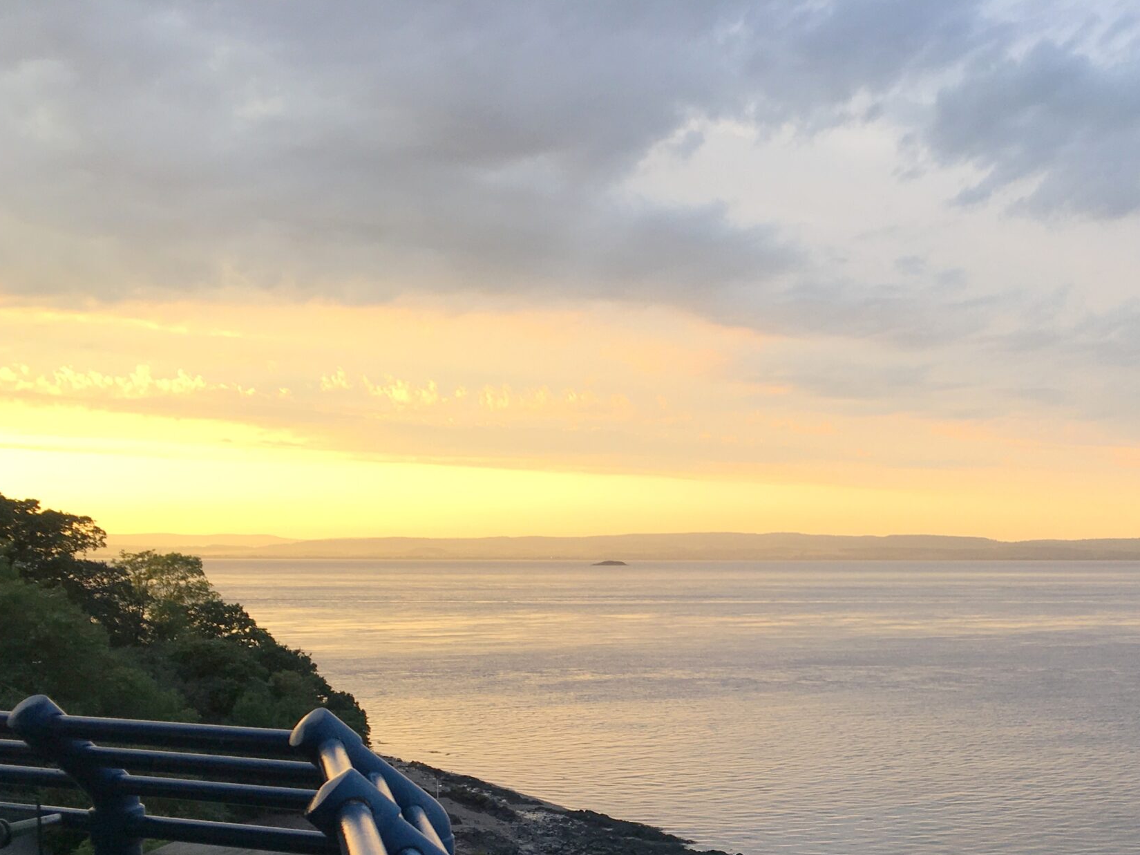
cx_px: 832
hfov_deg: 41.1
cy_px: 659
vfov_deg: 31.5
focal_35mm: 45
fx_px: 1482
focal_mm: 4.15
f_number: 2.2
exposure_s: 1/177
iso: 25
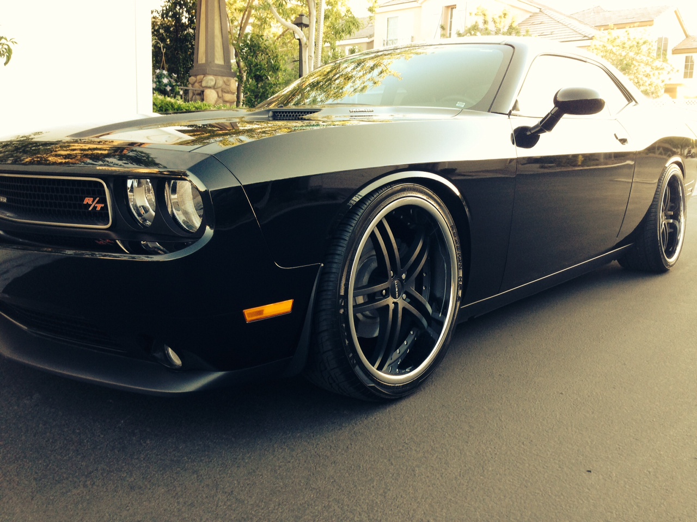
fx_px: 664
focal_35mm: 33
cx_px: 348
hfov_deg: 55.4
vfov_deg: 42.9
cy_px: 261
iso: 64
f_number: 2.4
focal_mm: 4.12
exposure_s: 1/40
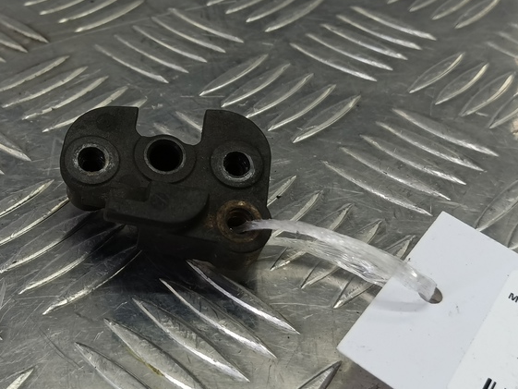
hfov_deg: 44.1
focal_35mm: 42
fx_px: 629
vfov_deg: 34.4
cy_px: 184
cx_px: 170
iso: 92
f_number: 1.6
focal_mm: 4.11
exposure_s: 1/50
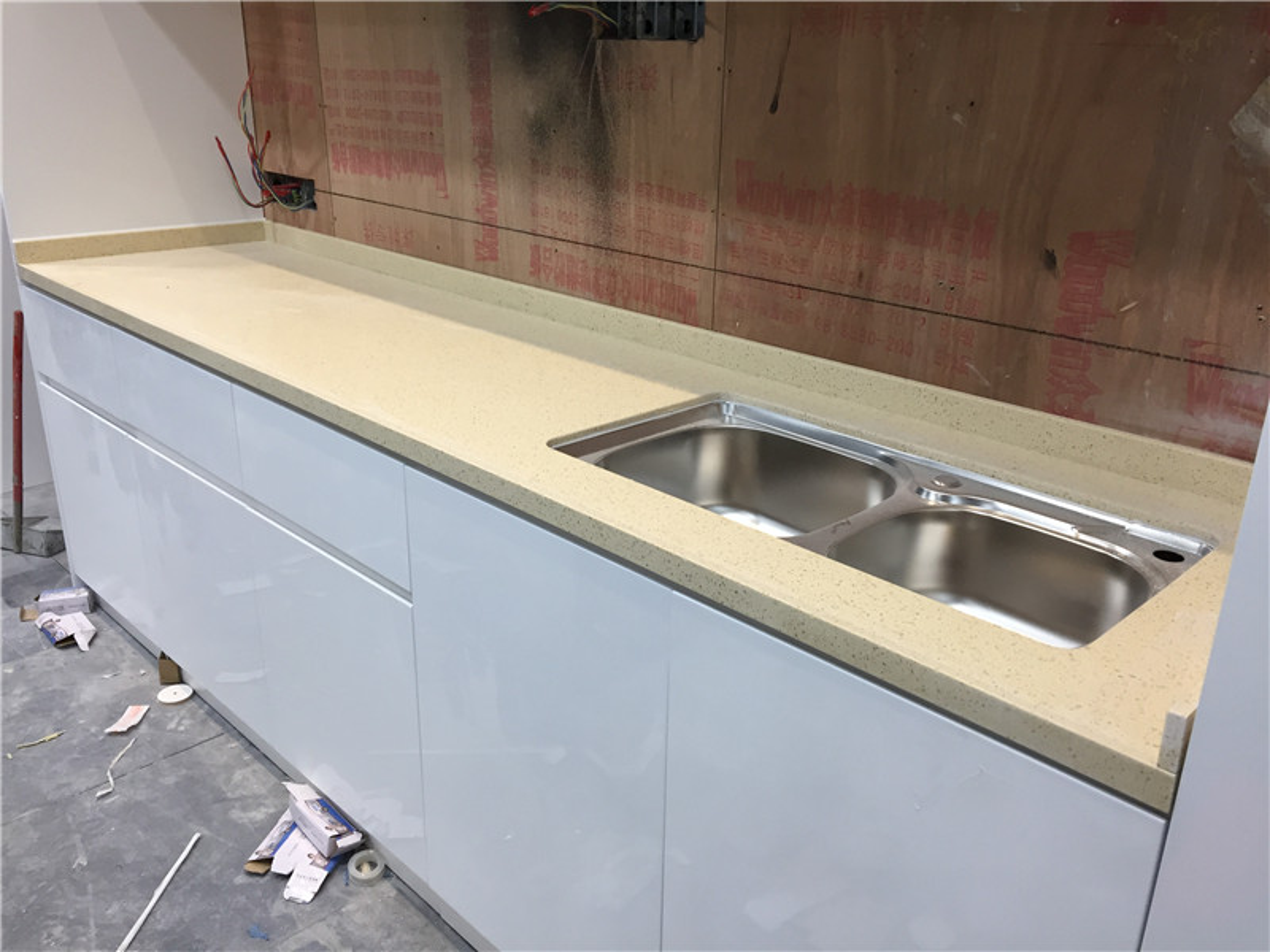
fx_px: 1064
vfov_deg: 48.2
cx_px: 635
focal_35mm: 29
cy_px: 476
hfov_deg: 61.7
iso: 80
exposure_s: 1/33
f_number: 2.2
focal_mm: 4.15
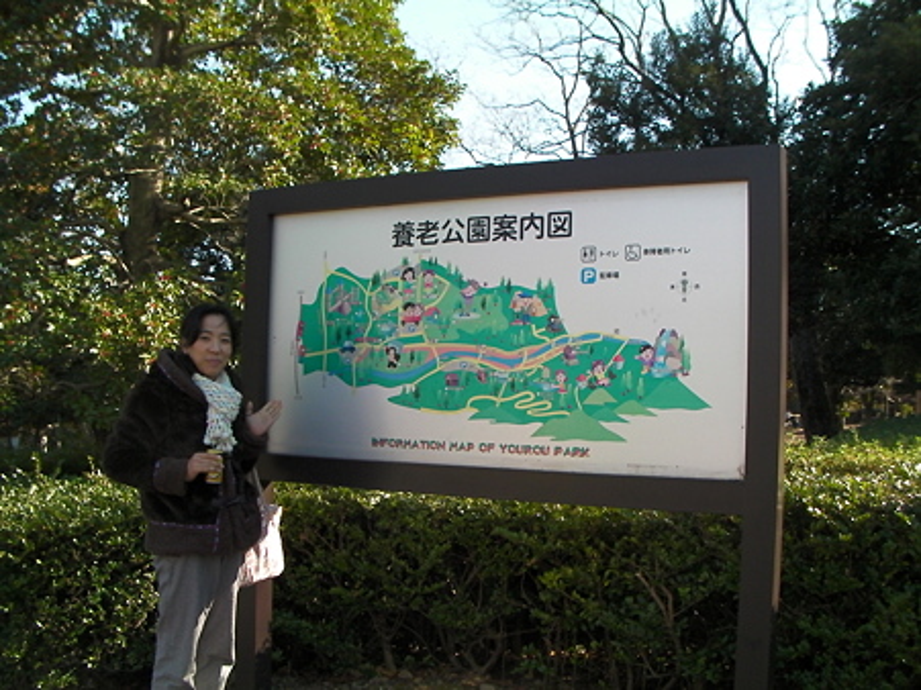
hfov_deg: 49.0
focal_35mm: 38
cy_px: 345
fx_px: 1011
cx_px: 460
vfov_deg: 37.7
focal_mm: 6.3
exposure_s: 1/300
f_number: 4
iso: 100
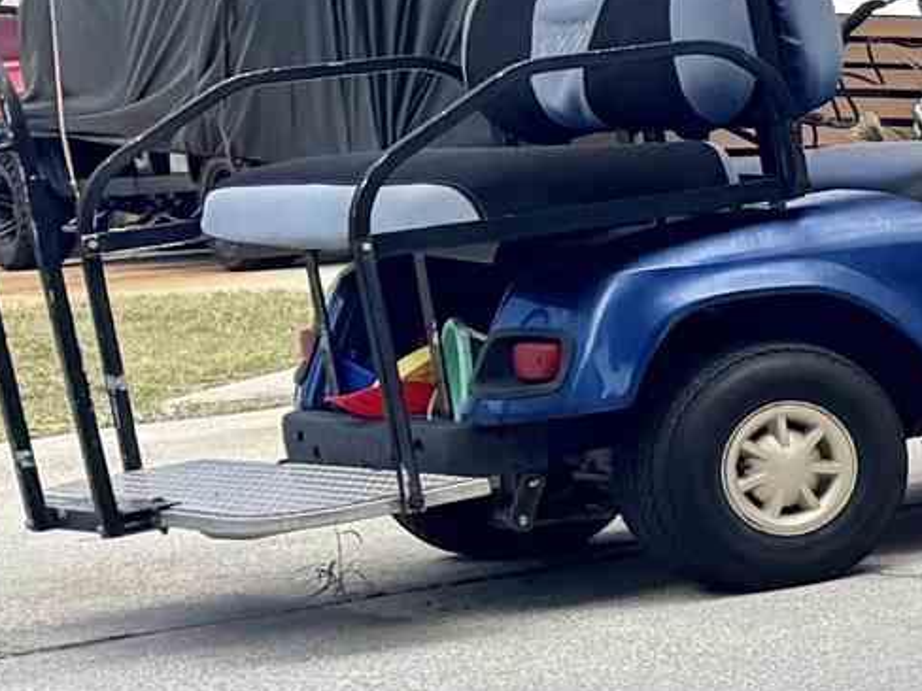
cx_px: 2876
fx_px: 4022
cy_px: 323
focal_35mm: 151
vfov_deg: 9.8
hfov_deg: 9.7
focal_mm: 6.76
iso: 80
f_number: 1.78
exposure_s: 1/2611
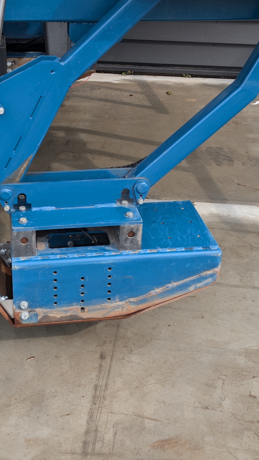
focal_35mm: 50
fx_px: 611
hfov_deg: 23.8
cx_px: 84
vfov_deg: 41.2
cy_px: 189
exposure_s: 1/426
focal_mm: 6.9
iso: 20
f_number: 1.68
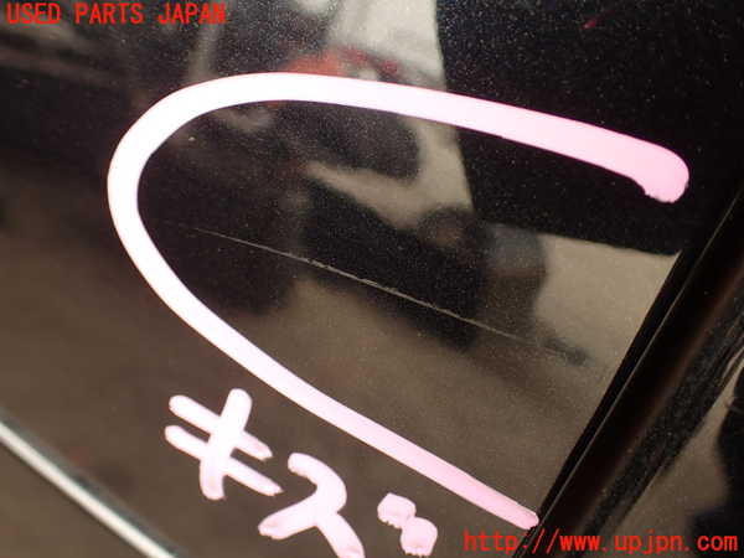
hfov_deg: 56.8
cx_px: 372
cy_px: 279
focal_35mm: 32
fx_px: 688
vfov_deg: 44.2
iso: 125
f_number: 2.4
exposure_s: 1/60
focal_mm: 5.79
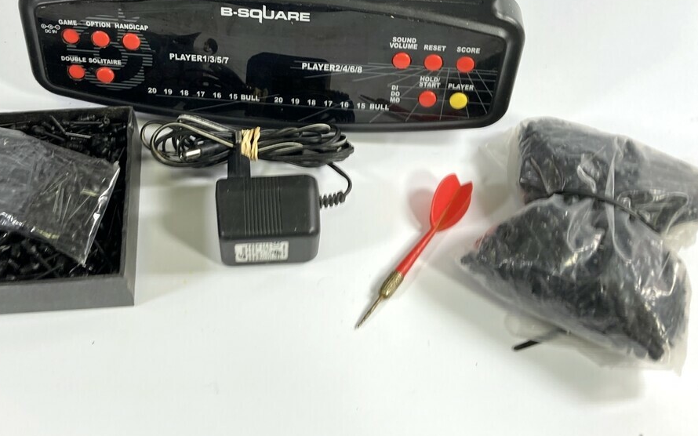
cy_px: 115
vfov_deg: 31.5
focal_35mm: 40
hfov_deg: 49.0
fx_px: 761
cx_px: 283
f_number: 1.8
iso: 32
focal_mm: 3.99
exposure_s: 1/100
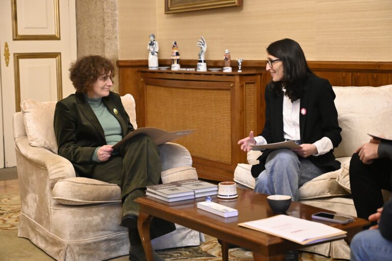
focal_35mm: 61
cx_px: 196
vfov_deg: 22.2
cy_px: 130
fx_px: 664
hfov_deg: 32.9
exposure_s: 1/200
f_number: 4
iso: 12800
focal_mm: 61
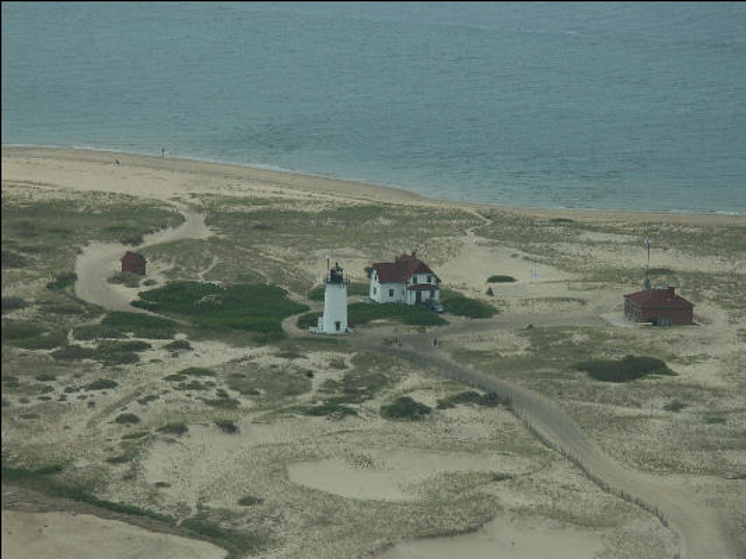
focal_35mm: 199
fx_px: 4290
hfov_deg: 9.9
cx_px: 373
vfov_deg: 7.5
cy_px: 280
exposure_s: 1/640
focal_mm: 50.27
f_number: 3.5
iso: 100
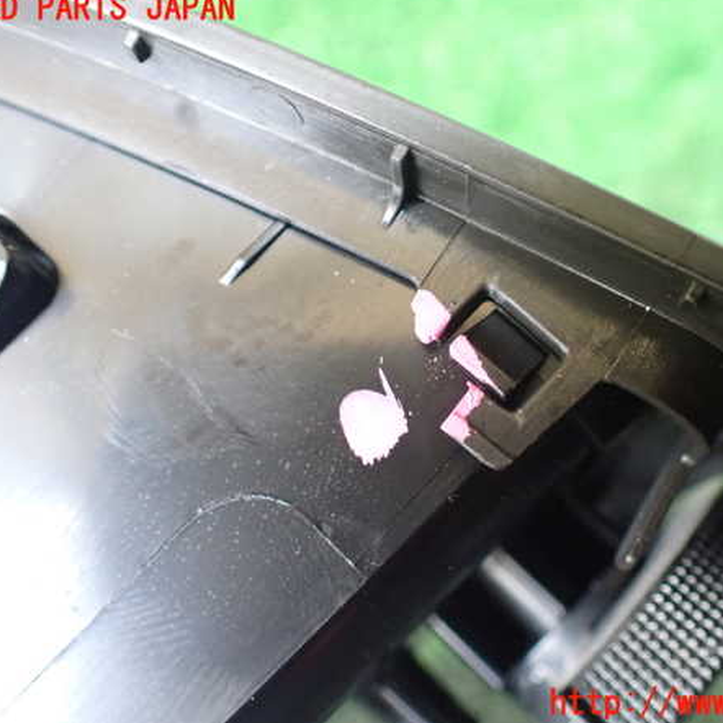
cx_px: 429
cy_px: 357
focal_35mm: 36
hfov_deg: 45.8
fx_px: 851
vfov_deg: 46.0
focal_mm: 5.4
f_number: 2.3
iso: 800
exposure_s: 1/125
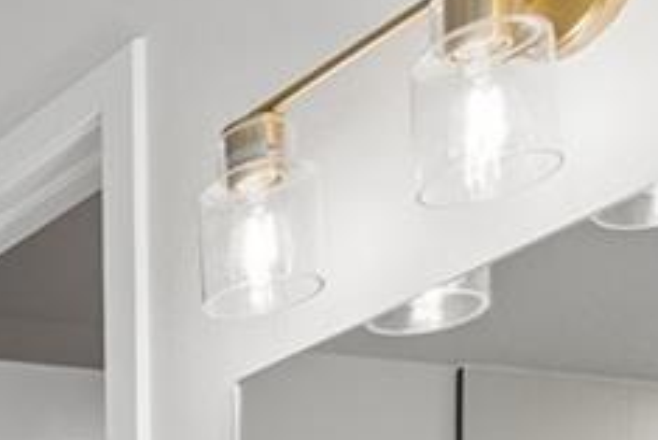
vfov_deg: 11.0
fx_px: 1865
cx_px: -918
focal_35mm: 102
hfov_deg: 14.0
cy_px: 1113
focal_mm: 10
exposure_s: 1/25
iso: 100
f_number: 7.1
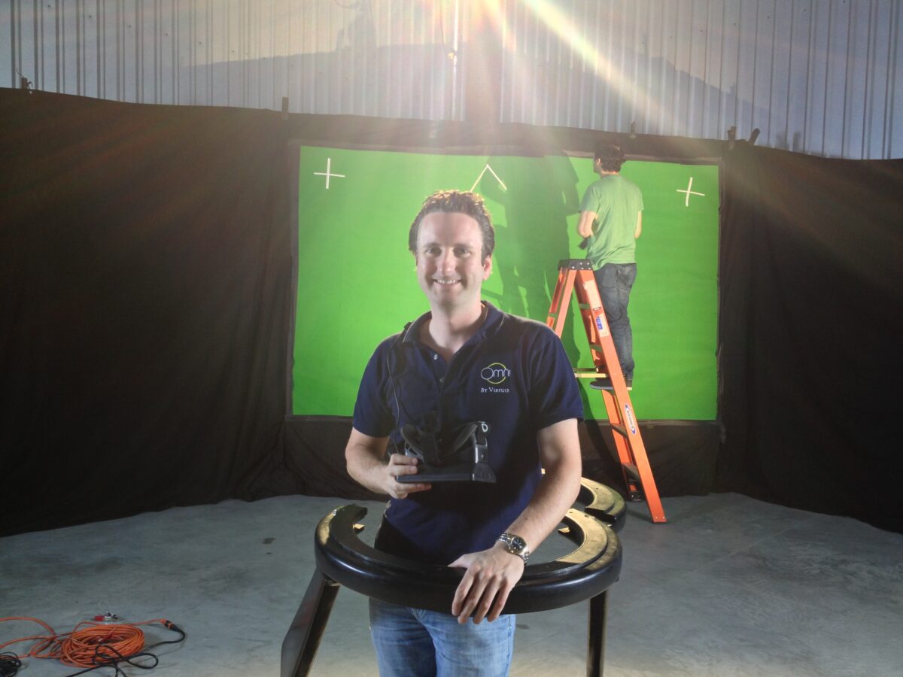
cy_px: 338
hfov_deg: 52.6
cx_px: 452
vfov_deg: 40.7
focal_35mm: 35
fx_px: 913
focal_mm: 4.28
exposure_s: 1/24
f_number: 2.4
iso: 50
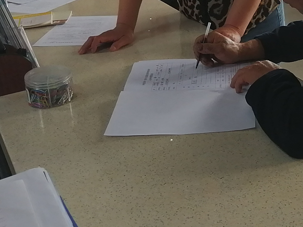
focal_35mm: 69
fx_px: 604
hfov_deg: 27.0
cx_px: 281
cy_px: 25
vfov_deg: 20.9
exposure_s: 1/100
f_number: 1.8
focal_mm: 3.62
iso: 64
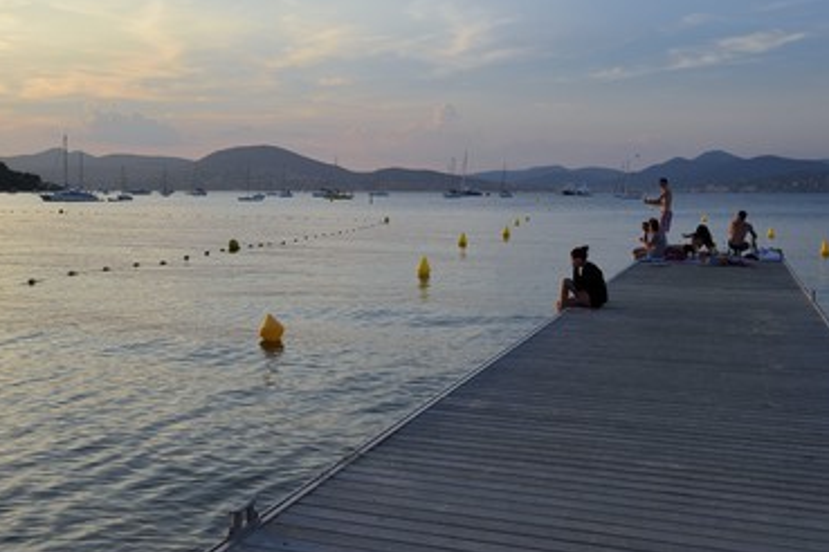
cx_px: 377
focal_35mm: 41
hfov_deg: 47.4
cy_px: 256
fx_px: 944
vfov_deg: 32.6
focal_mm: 36
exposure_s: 1/200
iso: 200
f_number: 9
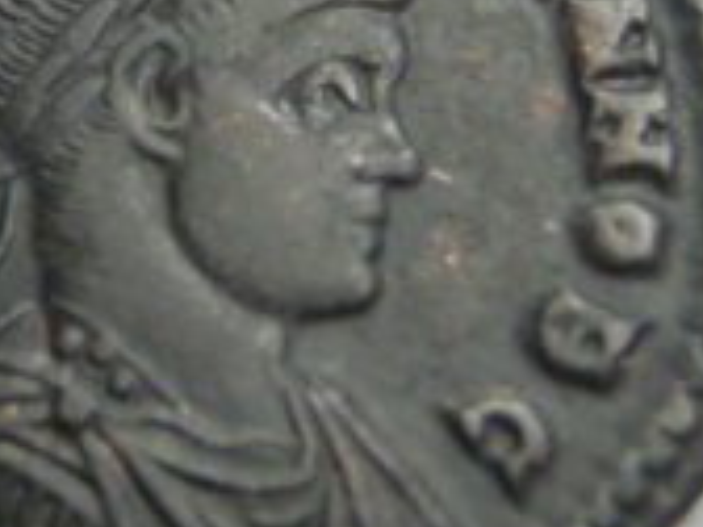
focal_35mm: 119
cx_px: 117
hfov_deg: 16.4
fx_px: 2417
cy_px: 205
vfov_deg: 12.4
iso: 320
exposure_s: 1/30
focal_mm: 5
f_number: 3.4
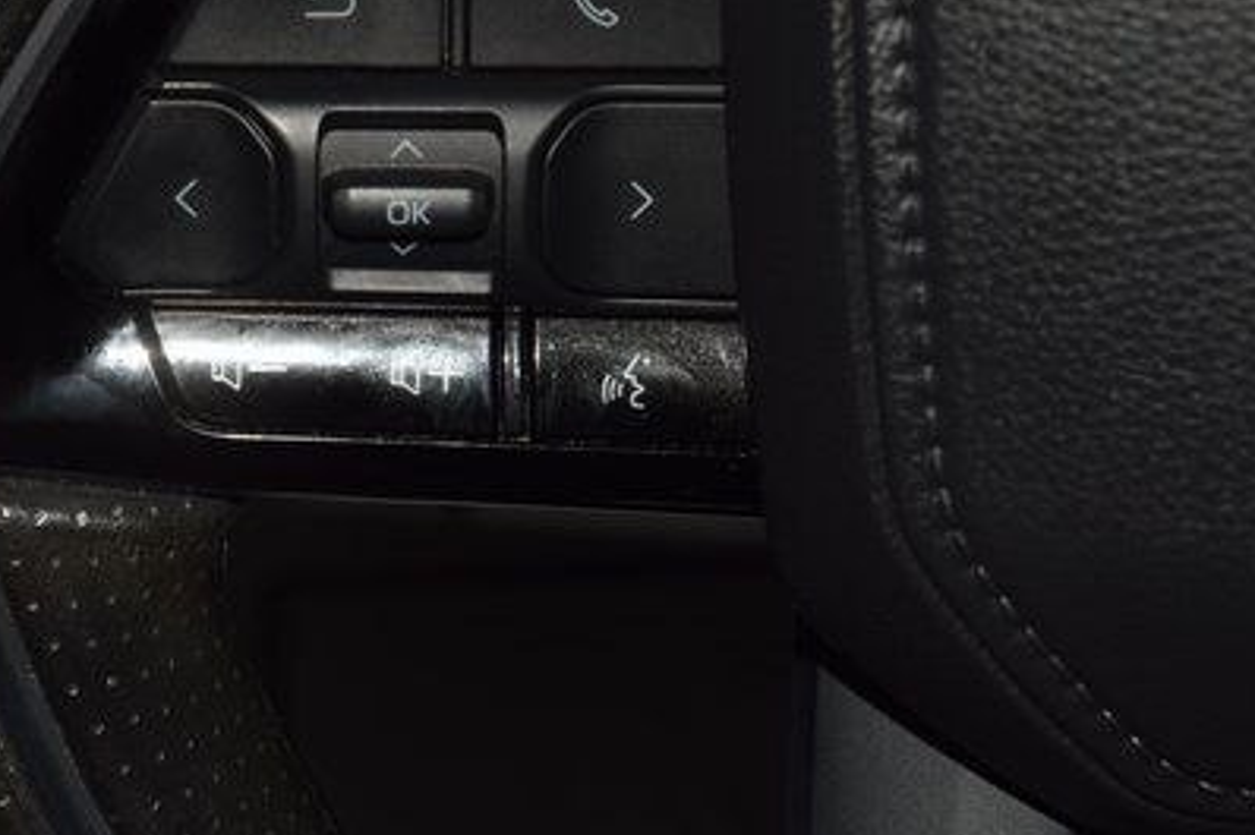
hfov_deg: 12.1
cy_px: 197
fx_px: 5889
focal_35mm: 169
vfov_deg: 8.1
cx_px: 413
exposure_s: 1/125
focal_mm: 70
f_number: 8
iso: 100
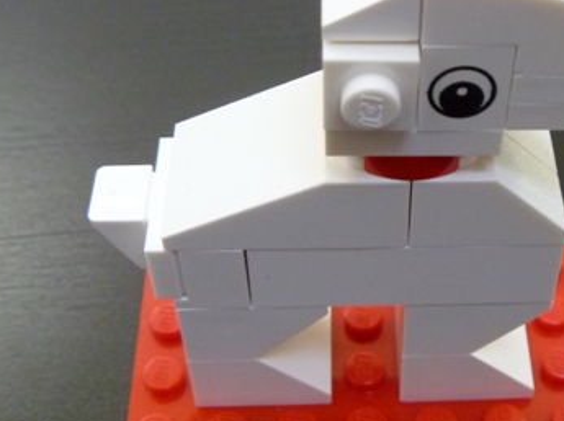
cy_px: 222
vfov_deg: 22.5
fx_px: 1058
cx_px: 430
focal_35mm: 65
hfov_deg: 29.3
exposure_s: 1/60
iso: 400
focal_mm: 6.3
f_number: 3.5
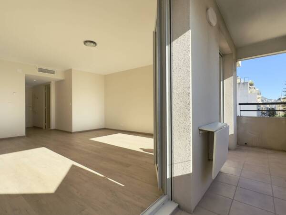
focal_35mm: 14
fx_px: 116
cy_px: 108
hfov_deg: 102.1
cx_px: 143
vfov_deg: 85.7
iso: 40
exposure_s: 1/787
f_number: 2.2
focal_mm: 2.22
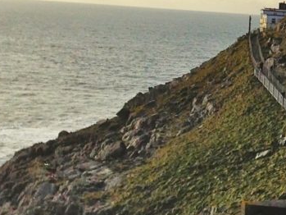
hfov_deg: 13.3
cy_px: 73
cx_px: 478
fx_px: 1124
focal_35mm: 136
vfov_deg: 10.9
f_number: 2.4
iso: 50
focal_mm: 4.13
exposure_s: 1/2857
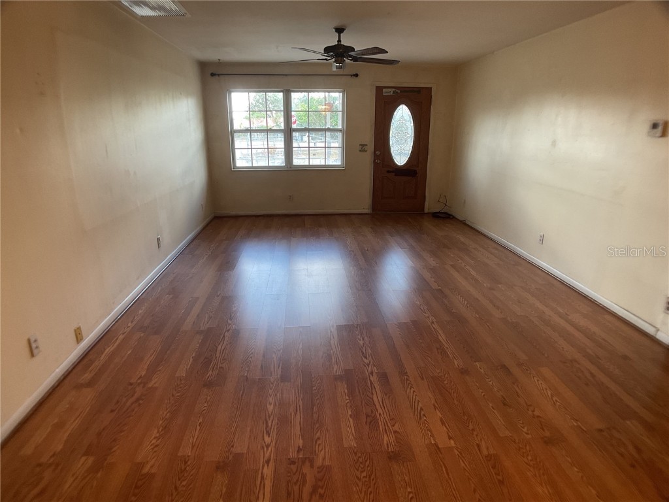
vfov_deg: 48.2
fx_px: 560
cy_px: 251
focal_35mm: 29
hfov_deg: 61.7
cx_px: 334
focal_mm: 3
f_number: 1.8
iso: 80
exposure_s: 1/60
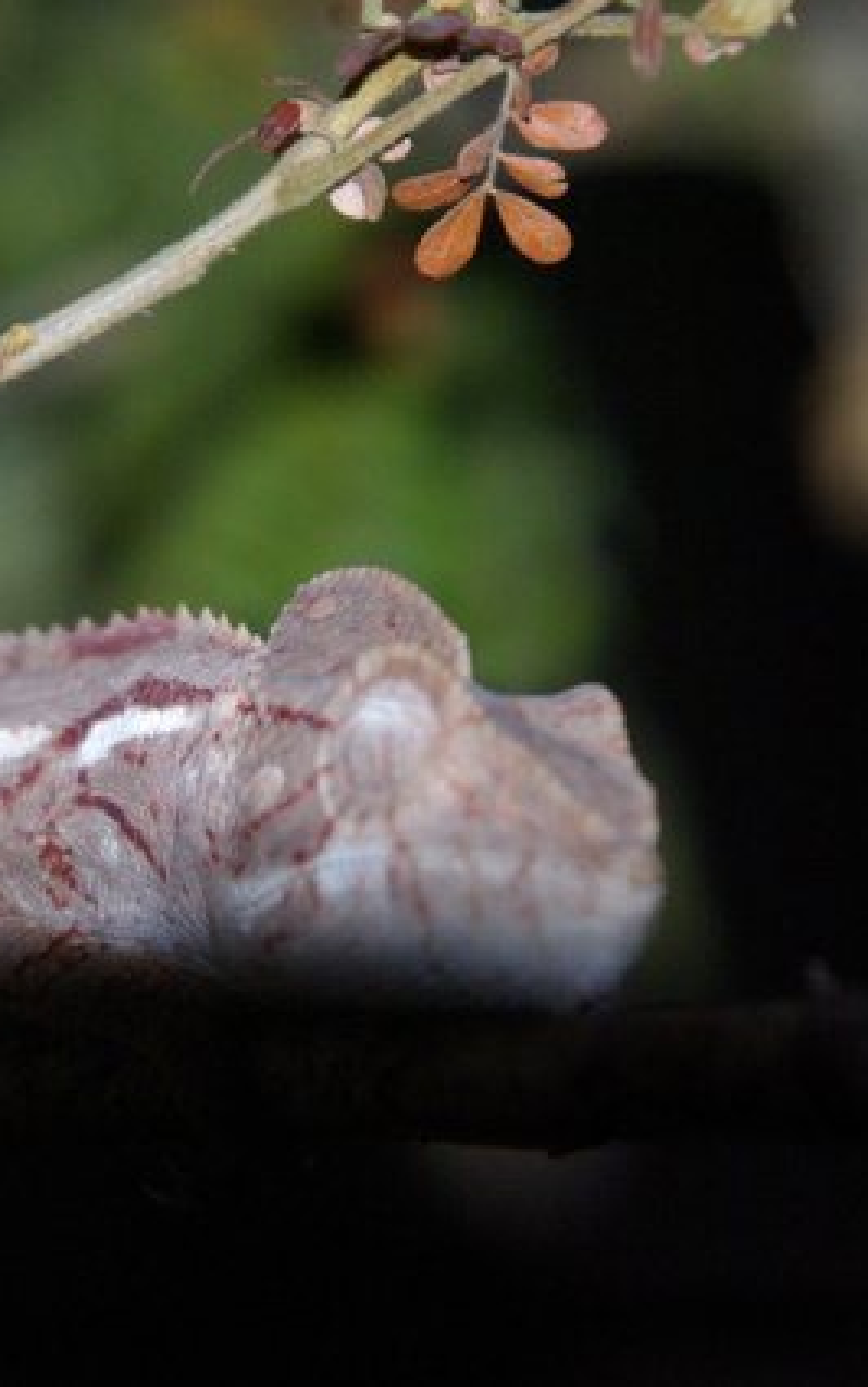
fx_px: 23518
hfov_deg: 2.1
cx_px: 104
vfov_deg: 3.4
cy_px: 694
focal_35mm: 622
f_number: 5.6
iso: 800
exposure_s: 1/180
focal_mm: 270
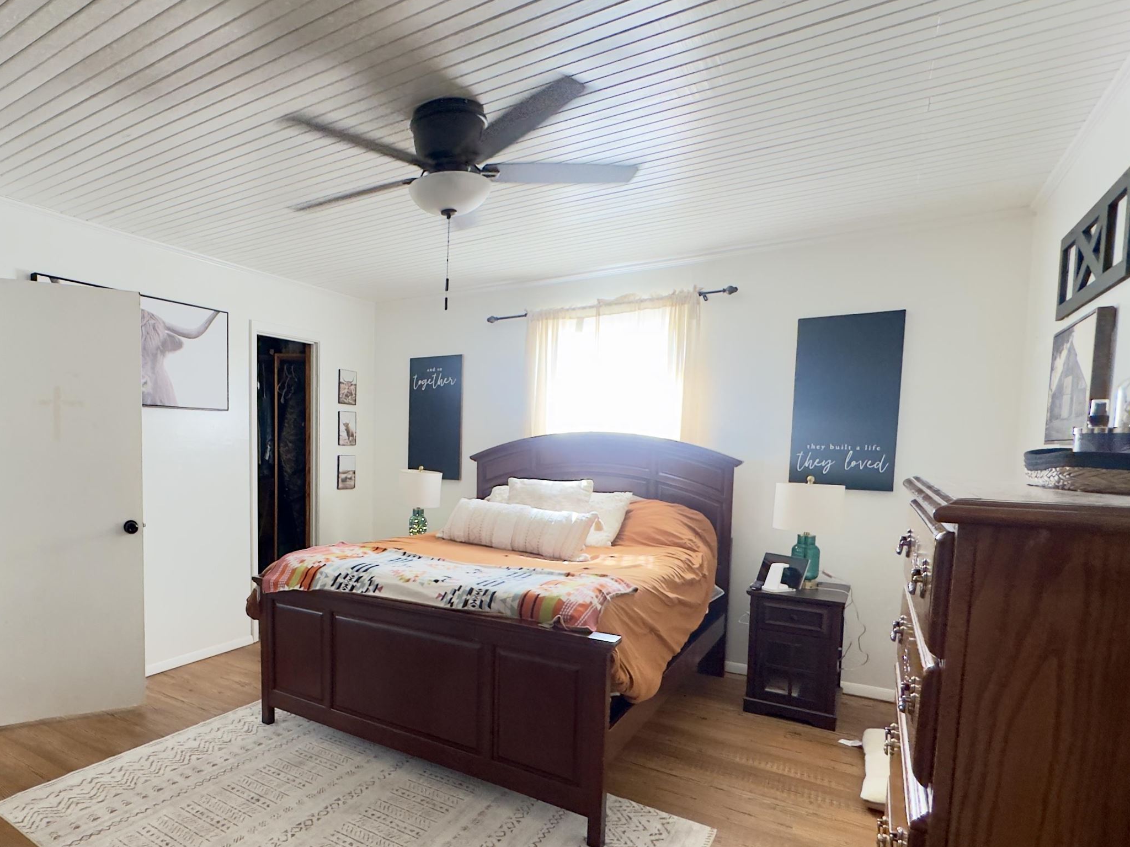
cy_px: 500
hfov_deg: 76.0
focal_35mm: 21
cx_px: 359
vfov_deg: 63.0
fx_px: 686
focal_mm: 2.22
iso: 400
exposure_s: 1/60
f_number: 2.2
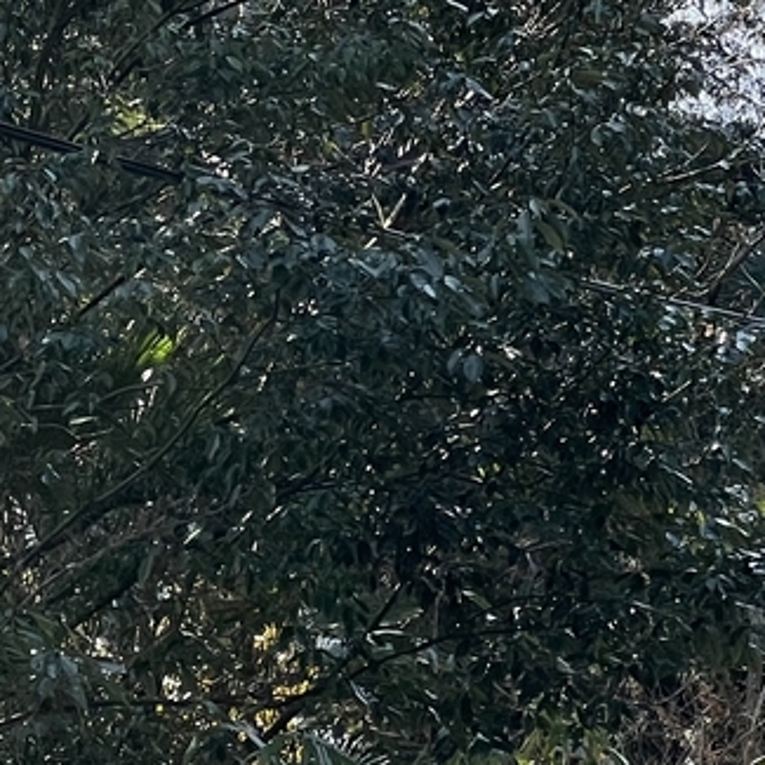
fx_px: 6276
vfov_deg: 7.0
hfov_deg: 6.8
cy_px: 570
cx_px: 1248
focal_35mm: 251
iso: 32
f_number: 2.8
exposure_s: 1/295
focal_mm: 9
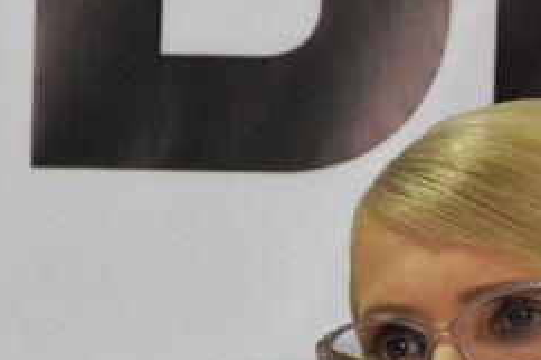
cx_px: 440
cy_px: 383
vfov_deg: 2.1
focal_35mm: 666
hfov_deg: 3.1
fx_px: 10003
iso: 1400
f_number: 5.6
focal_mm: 105
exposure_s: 1/60
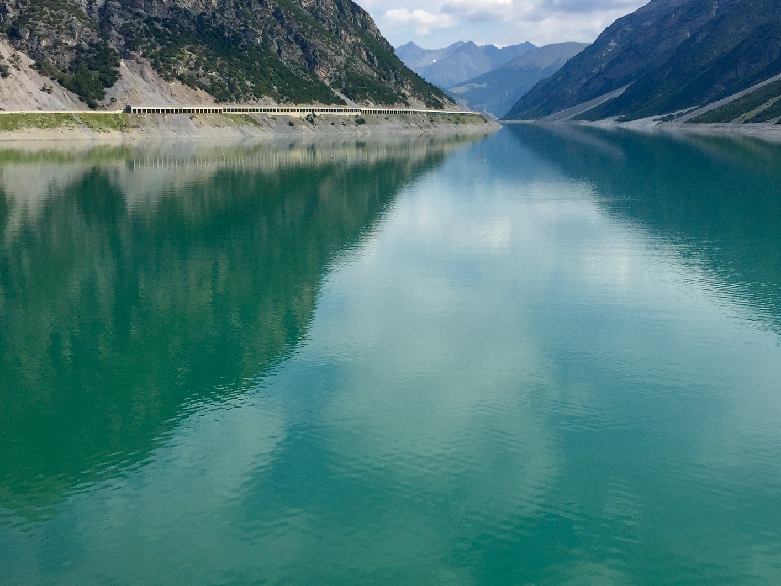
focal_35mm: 42
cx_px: 444
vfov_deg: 34.3
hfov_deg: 44.7
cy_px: 240
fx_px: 948
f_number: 2.2
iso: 32
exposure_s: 1/2825
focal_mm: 4.15
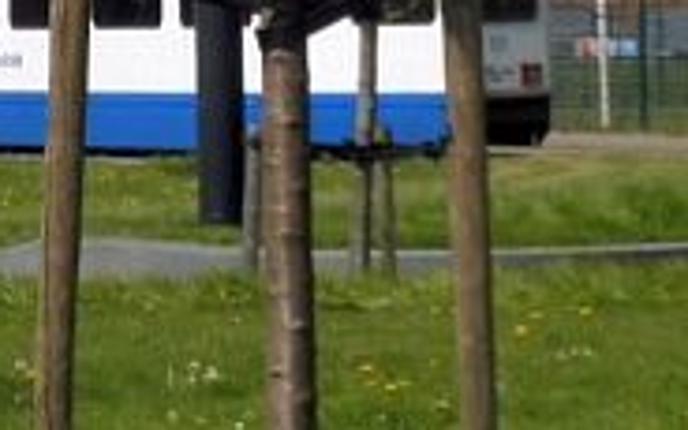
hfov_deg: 6.3
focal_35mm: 318
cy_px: -636
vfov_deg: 4.0
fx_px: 5963
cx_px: -916
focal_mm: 9.7
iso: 100
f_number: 6.3
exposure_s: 1/500
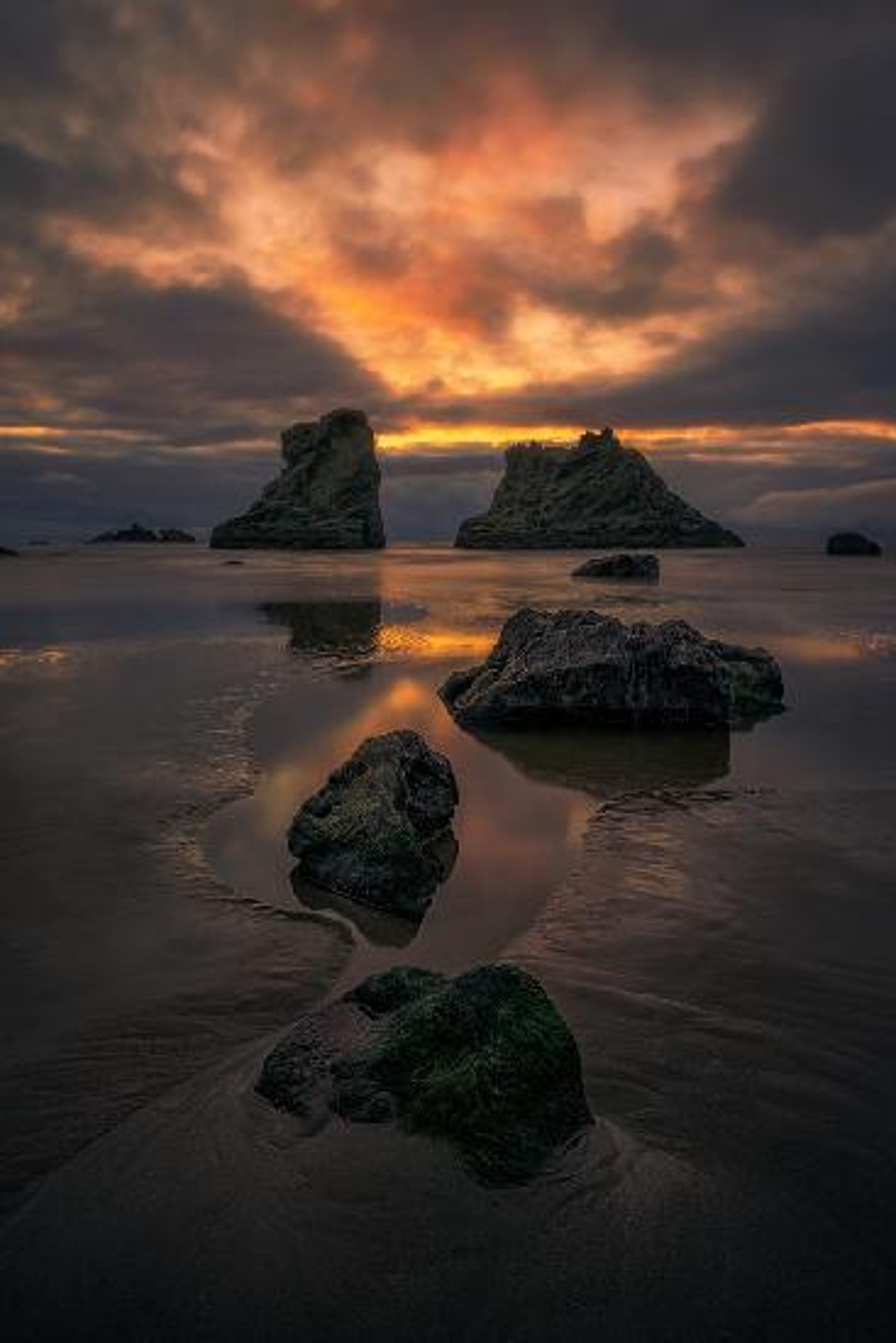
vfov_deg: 86.9
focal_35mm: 19
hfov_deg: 64.6
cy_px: 672
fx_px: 709
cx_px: 448
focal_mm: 19
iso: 100
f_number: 11
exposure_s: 8
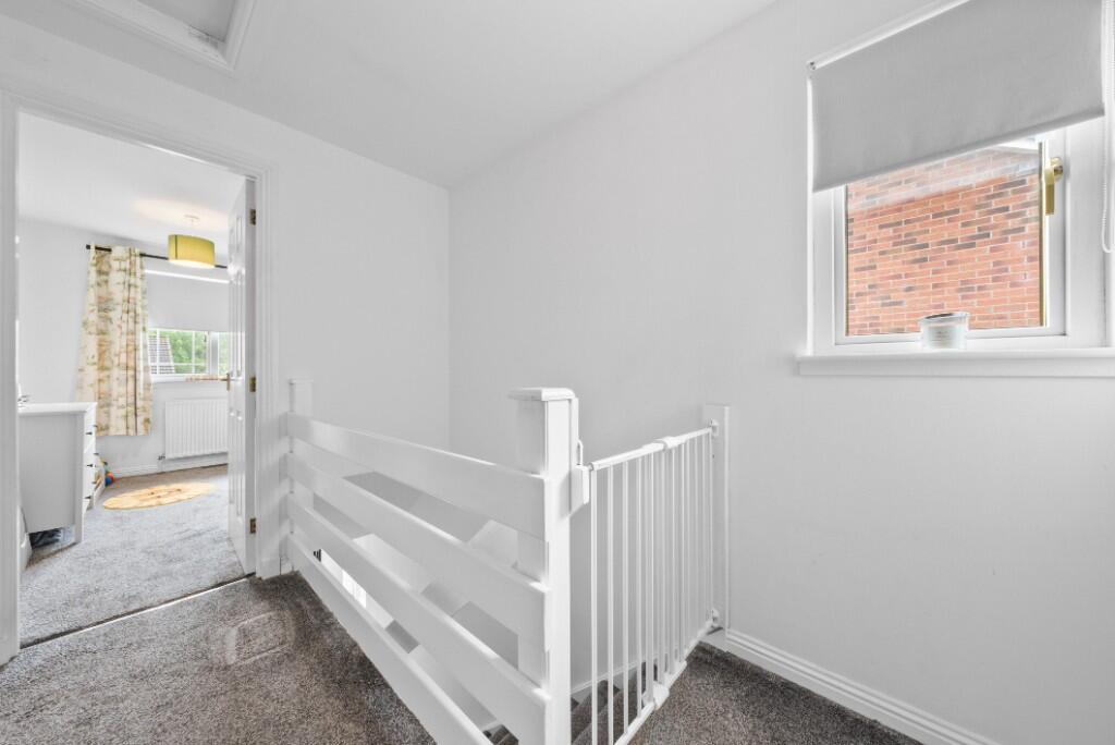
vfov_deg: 90.1
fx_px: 372
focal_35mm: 12
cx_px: 558
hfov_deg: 112.6
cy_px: 372
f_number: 18
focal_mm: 12
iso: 640
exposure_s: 1.6
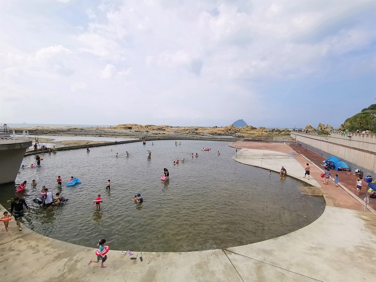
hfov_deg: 94.5
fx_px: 174
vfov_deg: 78.1
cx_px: 188
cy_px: 141
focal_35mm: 16
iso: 50
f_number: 2.2
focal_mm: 2.35
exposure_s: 1/1244
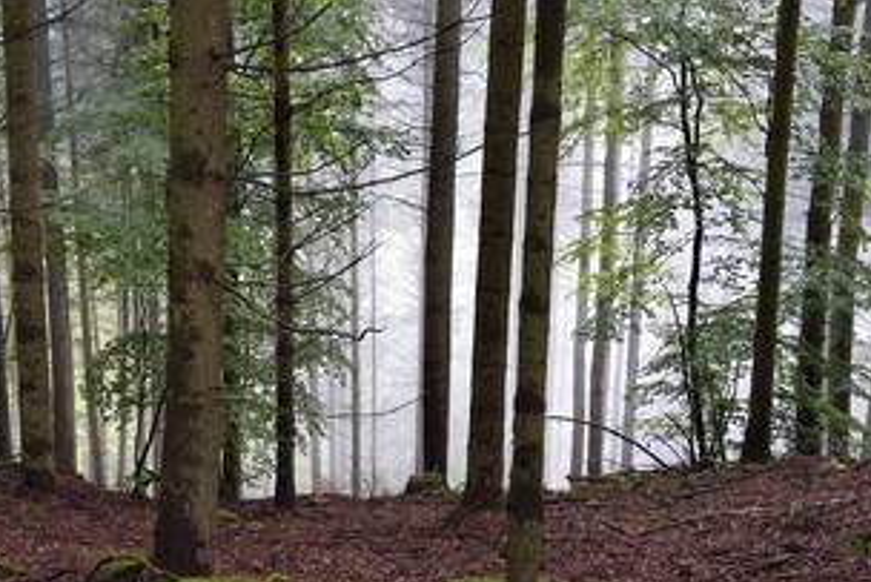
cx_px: 309
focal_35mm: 47
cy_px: 353
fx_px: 1138
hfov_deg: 41.5
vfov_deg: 28.6
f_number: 7.1
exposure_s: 1/40
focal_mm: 34
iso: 800
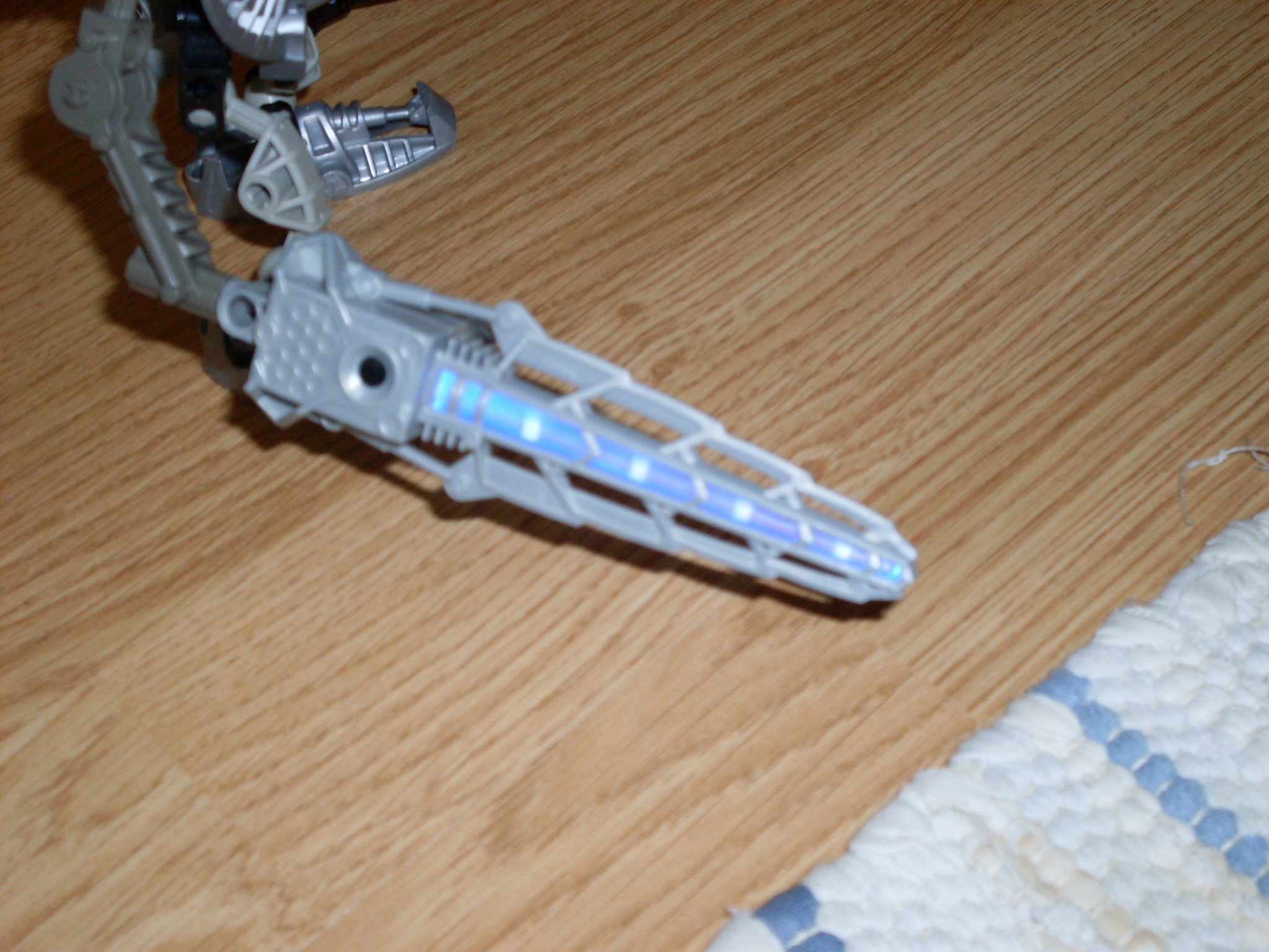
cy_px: 476
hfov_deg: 32.2
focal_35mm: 60
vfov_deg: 24.4
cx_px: 634
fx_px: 2200
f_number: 3.4
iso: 100
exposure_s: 1/45
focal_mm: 9.9
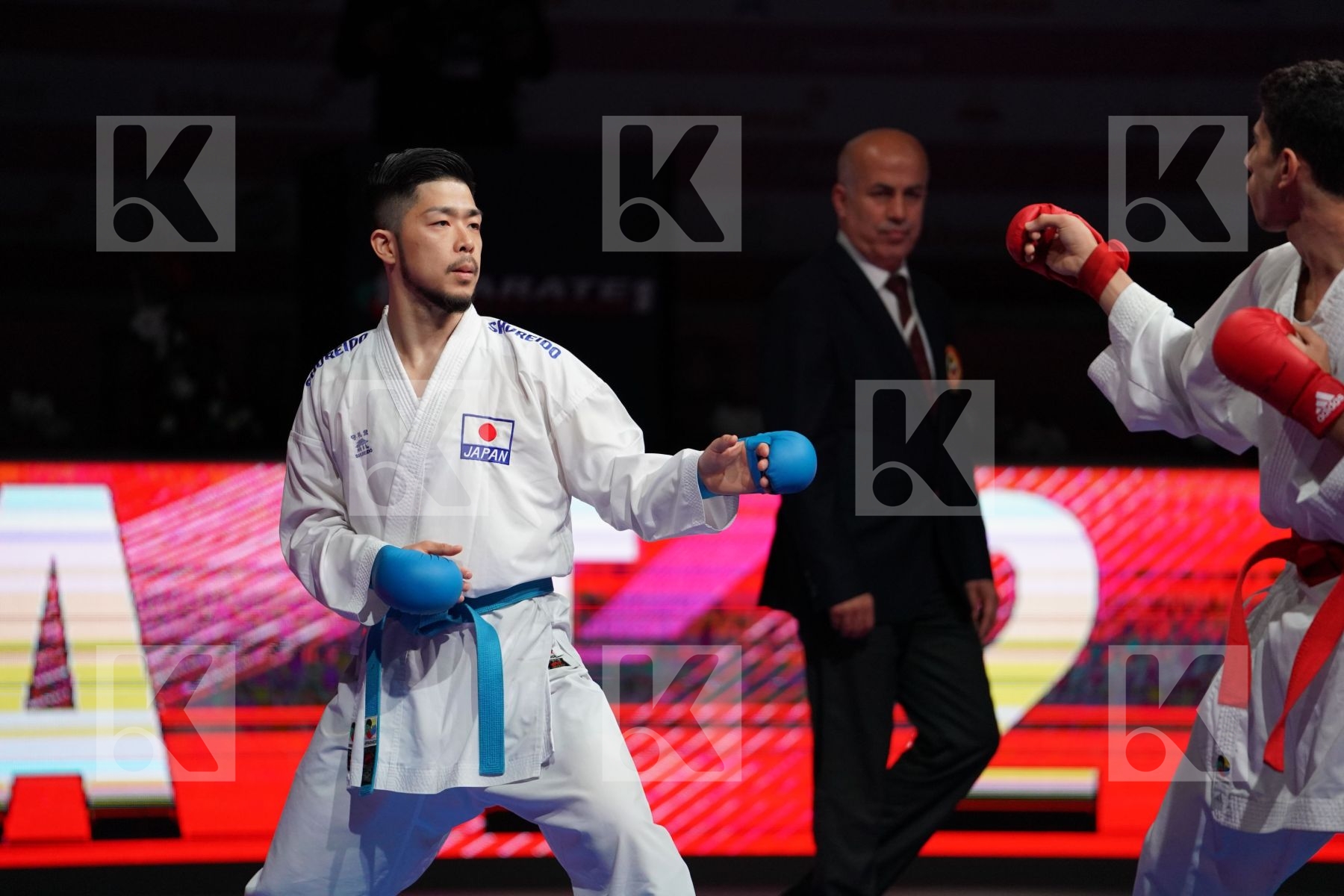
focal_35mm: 200
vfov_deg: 6.9
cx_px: 672
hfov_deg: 10.3
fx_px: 7466
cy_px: 448
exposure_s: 1/1000
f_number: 2.8
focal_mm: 200
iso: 2000
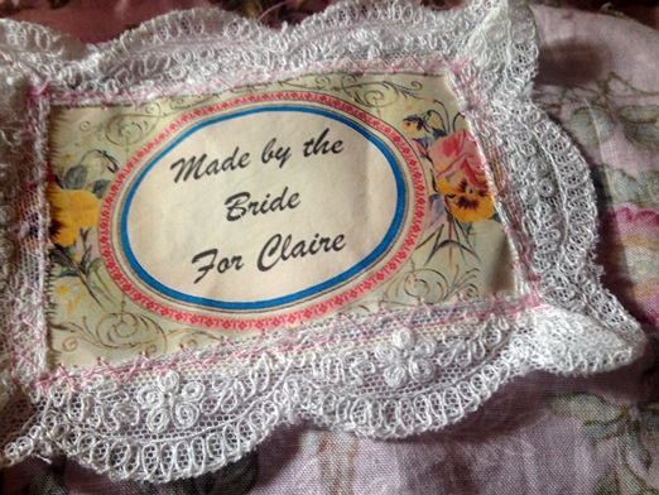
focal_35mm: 35
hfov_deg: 52.6
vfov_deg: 40.7
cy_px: 248
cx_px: 330
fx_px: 667
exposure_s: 1/20
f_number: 2.4
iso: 160
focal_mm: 4.28
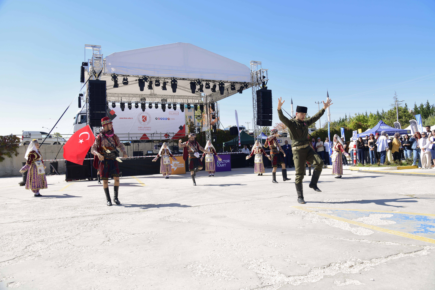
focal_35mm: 24
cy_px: 145
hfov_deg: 73.7
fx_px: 290
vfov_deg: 53.1
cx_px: 218
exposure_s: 1/250
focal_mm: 24
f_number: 8
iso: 200
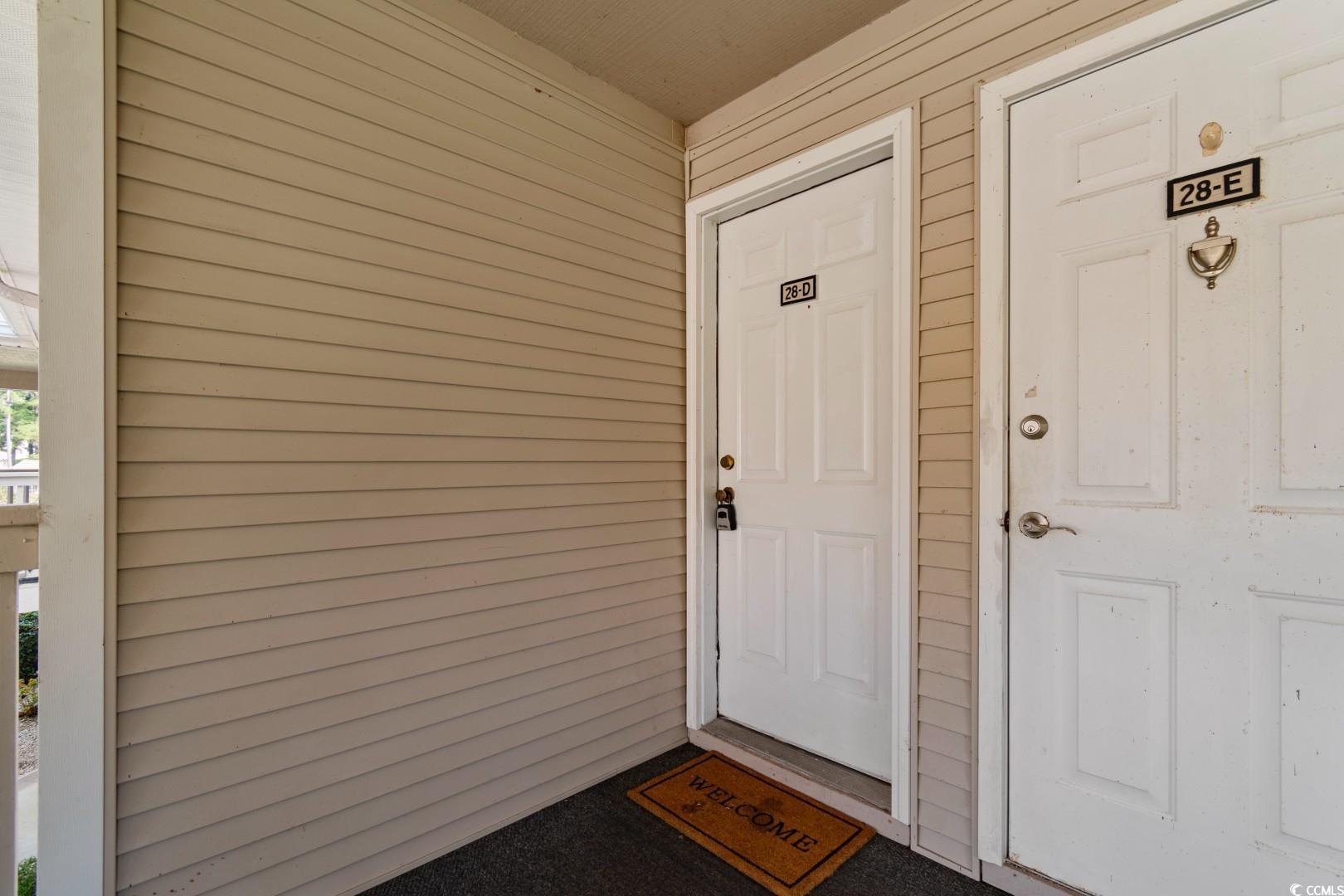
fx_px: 560
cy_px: 448
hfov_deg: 100.4
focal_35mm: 15
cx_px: 672
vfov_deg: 77.3
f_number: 4.5
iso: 100
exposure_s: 1/50
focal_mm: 10
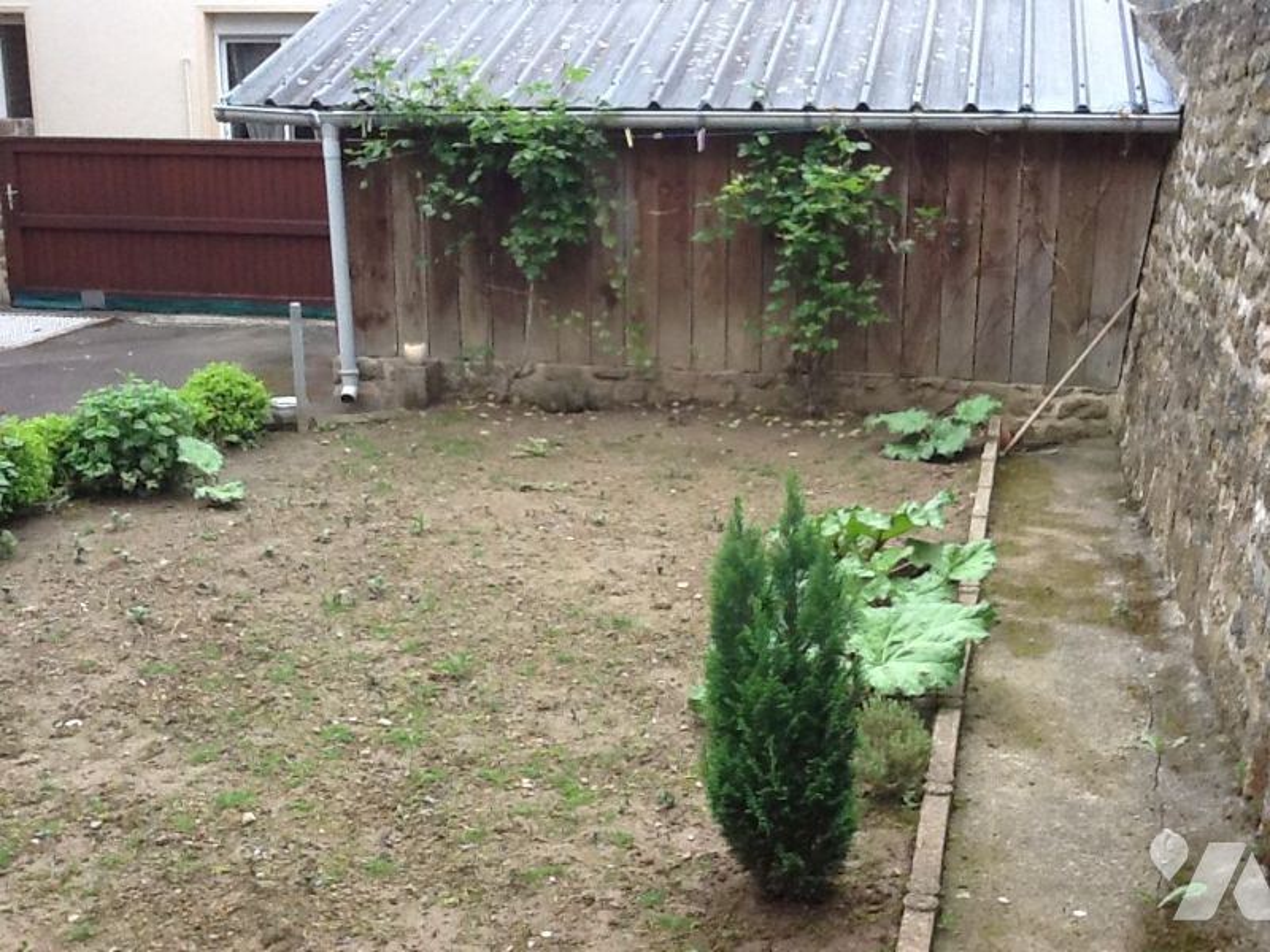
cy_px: 476
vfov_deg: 32.9
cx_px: 635
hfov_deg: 42.9
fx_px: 1614
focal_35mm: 44
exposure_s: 1/120
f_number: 2.4
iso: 50
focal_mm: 2.03
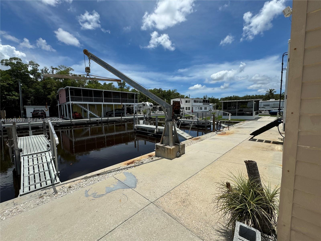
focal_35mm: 14
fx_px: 130
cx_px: 160
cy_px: 120
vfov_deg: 85.7
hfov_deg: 102.1
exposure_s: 1/3390
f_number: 2.2
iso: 50
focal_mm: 2.22
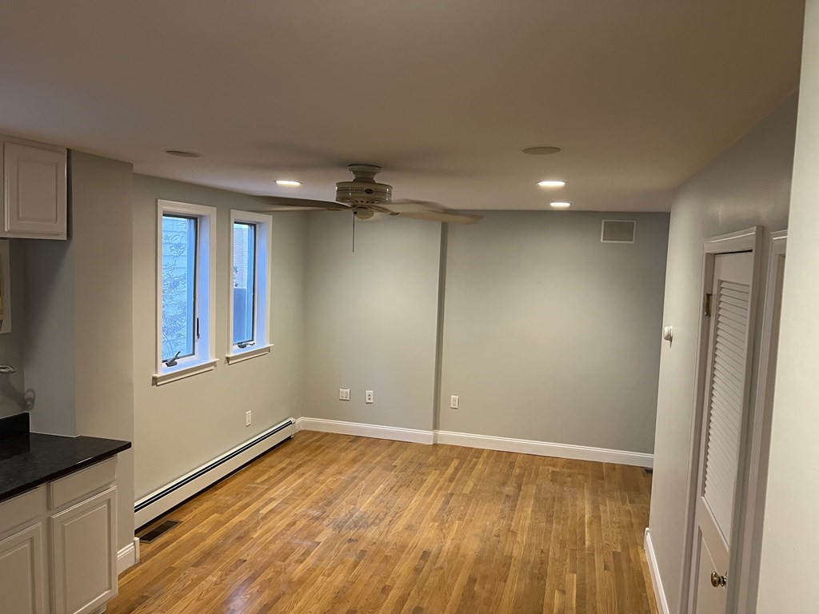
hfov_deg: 67.3
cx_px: 410
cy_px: 307
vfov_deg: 53.1
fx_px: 615
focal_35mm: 26
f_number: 1.5
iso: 160
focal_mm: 5.7
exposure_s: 1/60
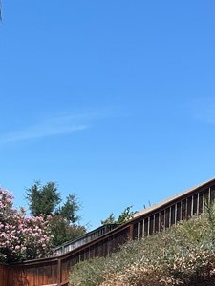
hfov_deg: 17.8
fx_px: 679
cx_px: 44
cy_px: 323
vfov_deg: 22.4
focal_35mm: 82
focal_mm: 6.86
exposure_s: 1/5525
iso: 80
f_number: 1.78
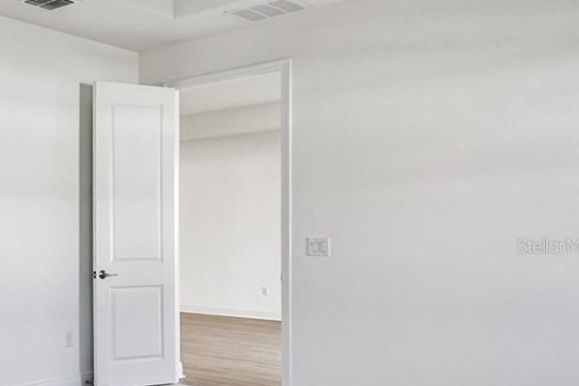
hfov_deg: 35.8
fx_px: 627
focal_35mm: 39
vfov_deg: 34.0
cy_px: 246
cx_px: -152
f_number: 7.1
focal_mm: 10
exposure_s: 1/200
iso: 640
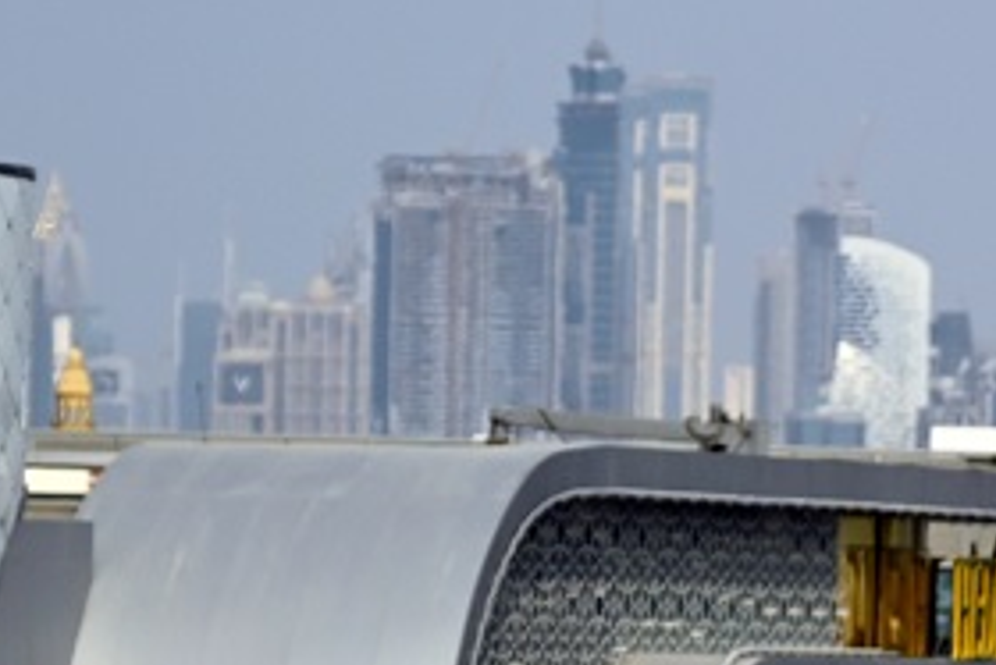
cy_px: 196
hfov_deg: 3.4
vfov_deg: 2.3
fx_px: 16746
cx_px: 1008
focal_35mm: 605
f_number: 5
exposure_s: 1/640
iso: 400
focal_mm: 170
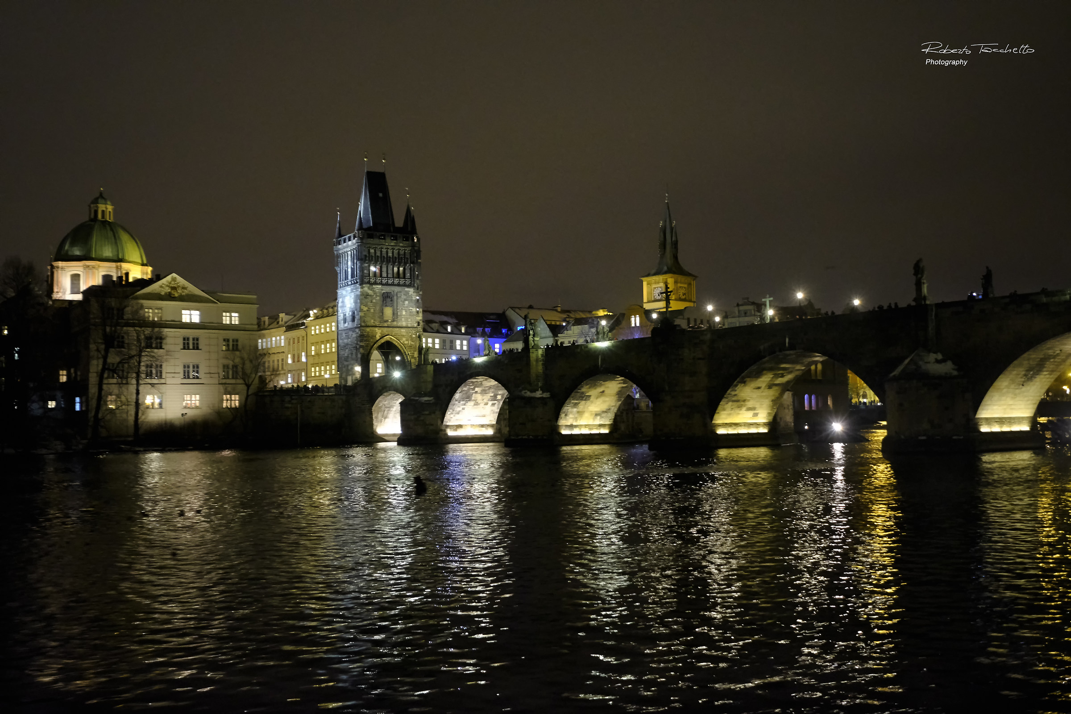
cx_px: 536
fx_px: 1071
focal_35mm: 36
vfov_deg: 36.9
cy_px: 357
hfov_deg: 53.1
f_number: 4.5
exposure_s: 1/15
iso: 6400
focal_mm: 24
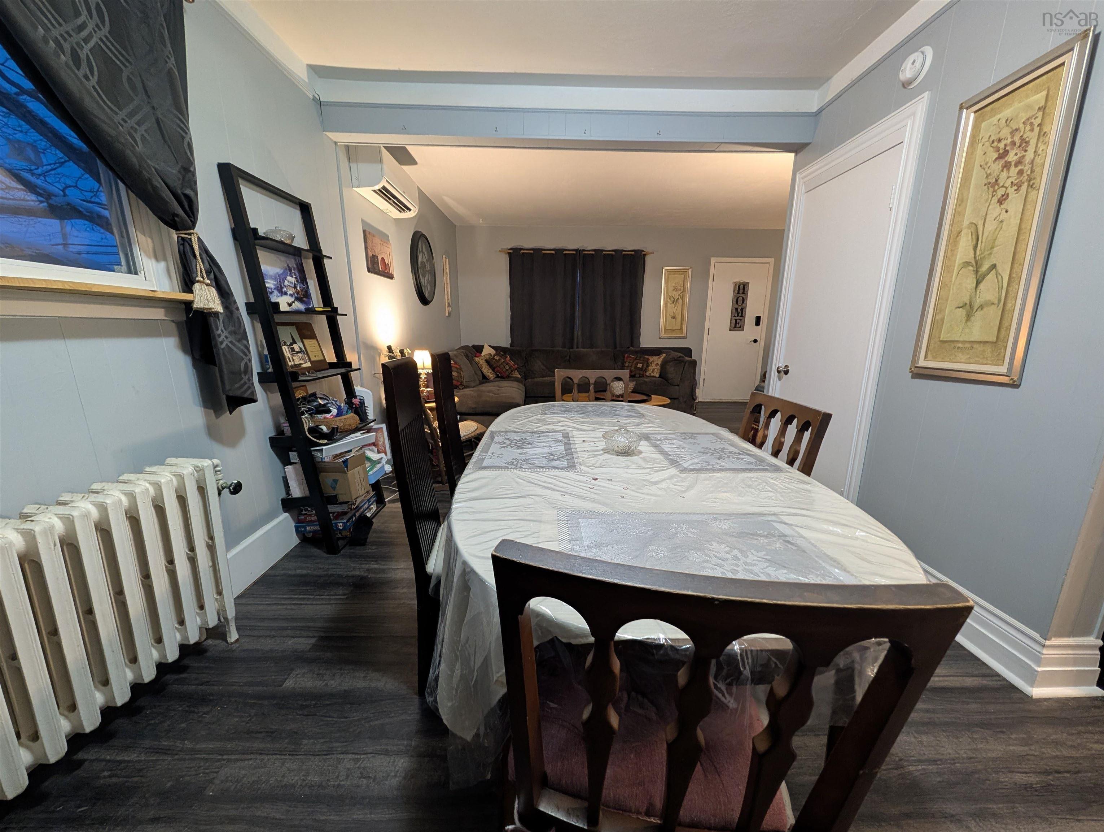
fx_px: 383
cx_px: 552
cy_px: 416
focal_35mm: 12
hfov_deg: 110.5
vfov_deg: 94.6
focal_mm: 2.02
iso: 226
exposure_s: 1/24
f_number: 1.7
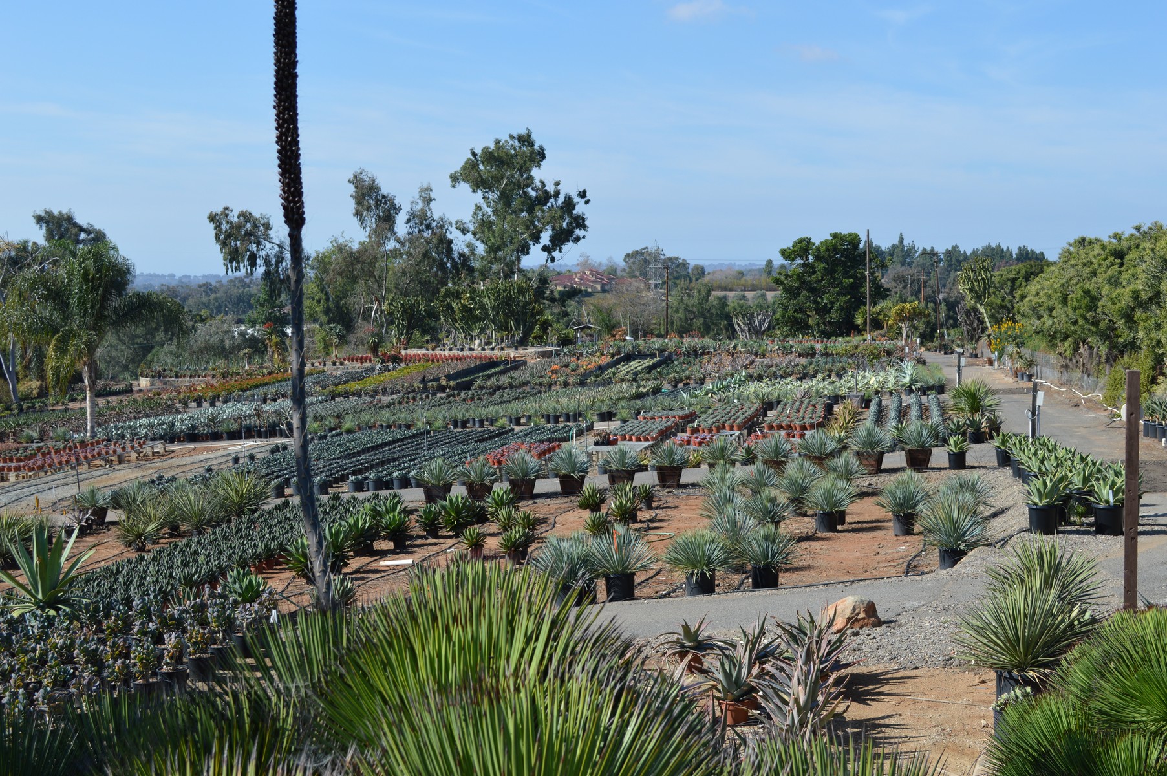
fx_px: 1555
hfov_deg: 41.1
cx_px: 584
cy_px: 388
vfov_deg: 28.0
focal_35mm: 48
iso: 100
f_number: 7.1
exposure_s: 1/250
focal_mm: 32
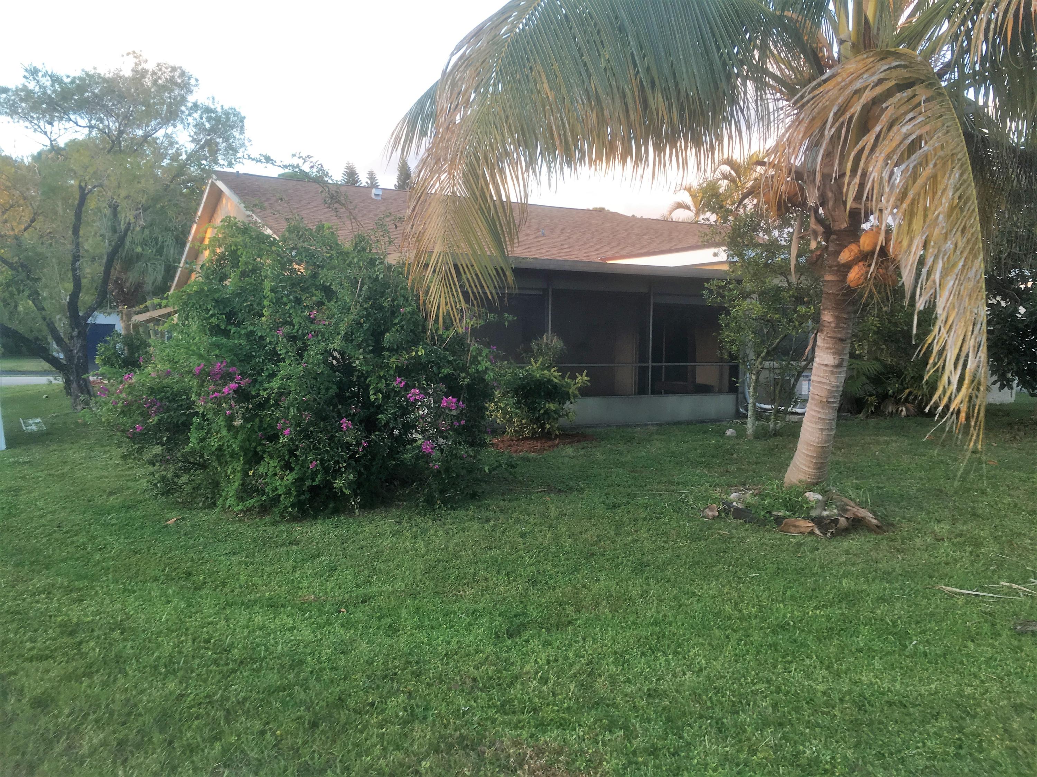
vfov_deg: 48.2
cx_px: 518
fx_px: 869
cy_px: 388
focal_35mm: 29
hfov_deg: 61.7
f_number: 2.2
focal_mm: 4.15
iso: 25
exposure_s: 1/40
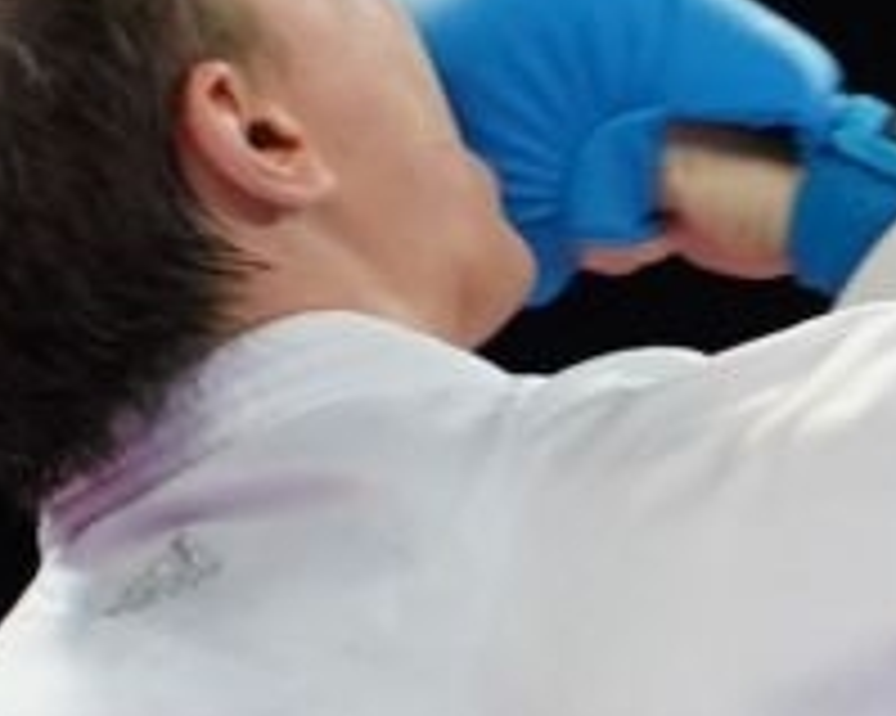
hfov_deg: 1.1
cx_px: 1981
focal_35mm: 1696
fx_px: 44953
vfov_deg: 0.9
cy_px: 1716
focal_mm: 200
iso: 2000
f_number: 2.8
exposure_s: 1/1000
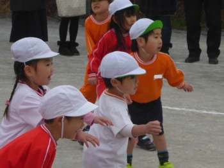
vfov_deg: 8.4
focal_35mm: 176
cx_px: 112
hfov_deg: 11.2
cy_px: 84
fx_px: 1138
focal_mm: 22.8
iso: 160
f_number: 5.9
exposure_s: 1/500
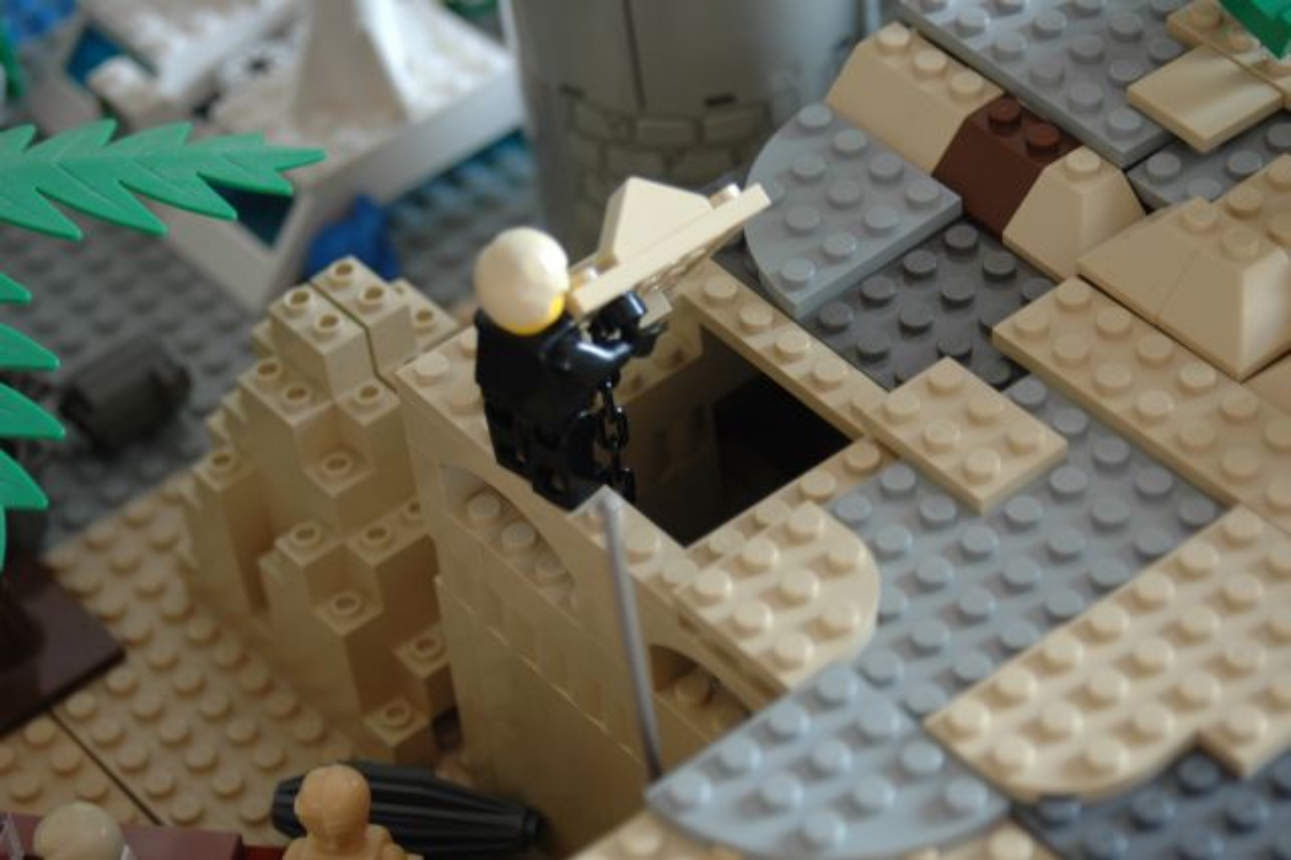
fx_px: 3763
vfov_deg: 13.0
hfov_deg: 19.5
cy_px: 430
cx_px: 646
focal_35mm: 105
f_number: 5.3
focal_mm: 70
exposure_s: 1/30
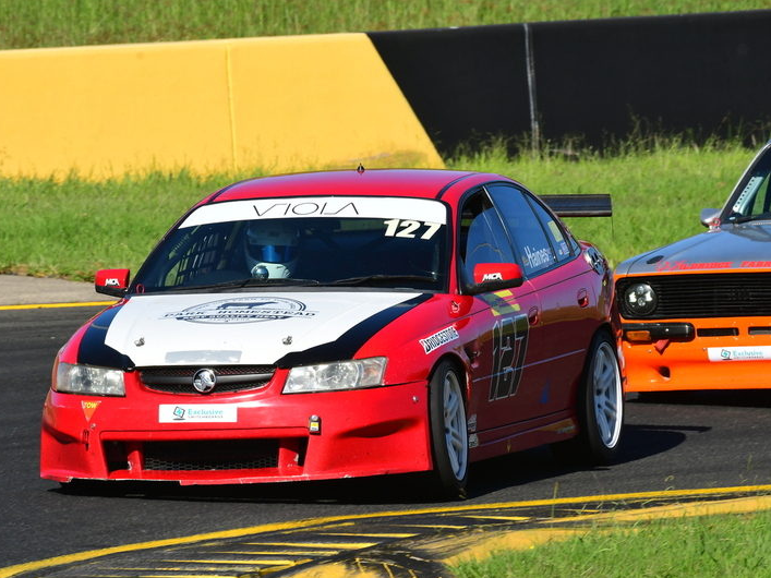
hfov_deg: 2.9
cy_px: 290
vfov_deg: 2.2
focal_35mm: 685
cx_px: 372
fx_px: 15254
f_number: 13
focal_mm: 420
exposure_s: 1/640
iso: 500
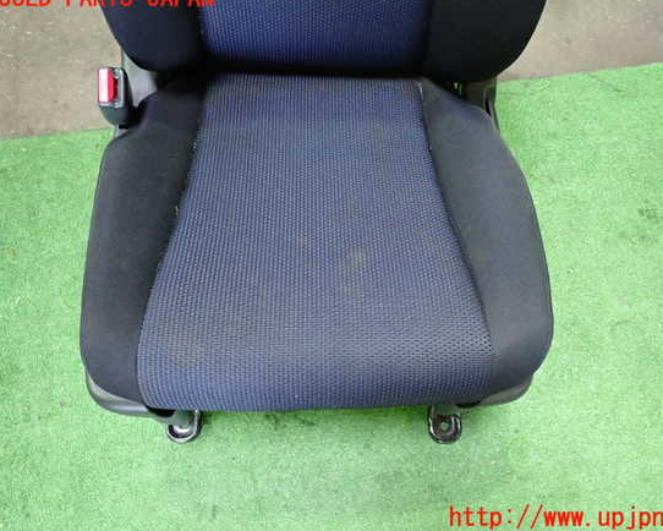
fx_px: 530
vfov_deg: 53.2
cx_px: 358
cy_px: 258
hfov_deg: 64.0
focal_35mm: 27
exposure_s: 1/30
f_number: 2
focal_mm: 4.5
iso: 400
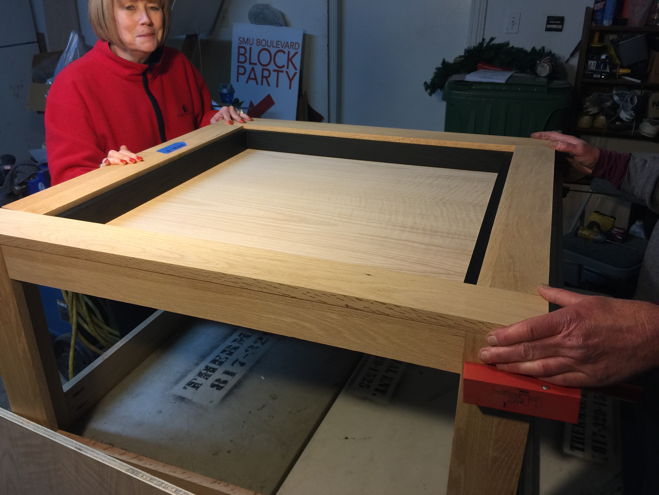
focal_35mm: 29
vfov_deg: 48.2
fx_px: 552
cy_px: 248
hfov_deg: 61.7
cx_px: 330
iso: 40
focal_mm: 4.15
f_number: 2.2
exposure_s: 1/15
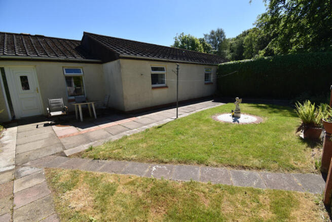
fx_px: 138
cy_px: 111
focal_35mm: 15
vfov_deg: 77.4
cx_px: 166
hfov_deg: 100.4
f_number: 8
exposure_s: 1/250
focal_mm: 10
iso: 100
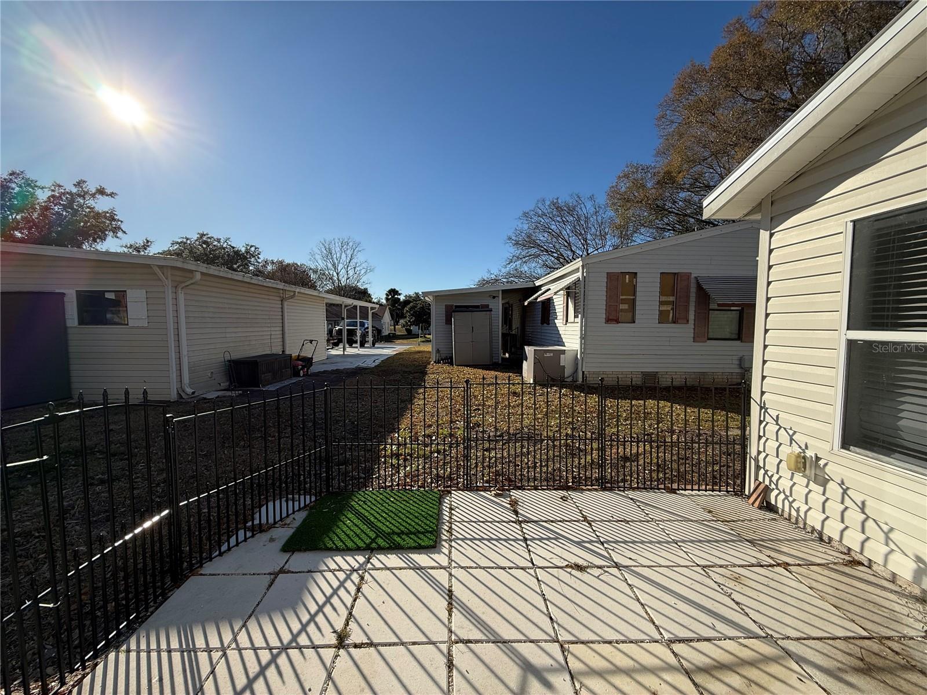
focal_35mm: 14
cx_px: 464
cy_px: 348
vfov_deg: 85.7
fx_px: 375
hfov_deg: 102.1
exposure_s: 1/1745
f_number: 2.2
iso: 50
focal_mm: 2.22
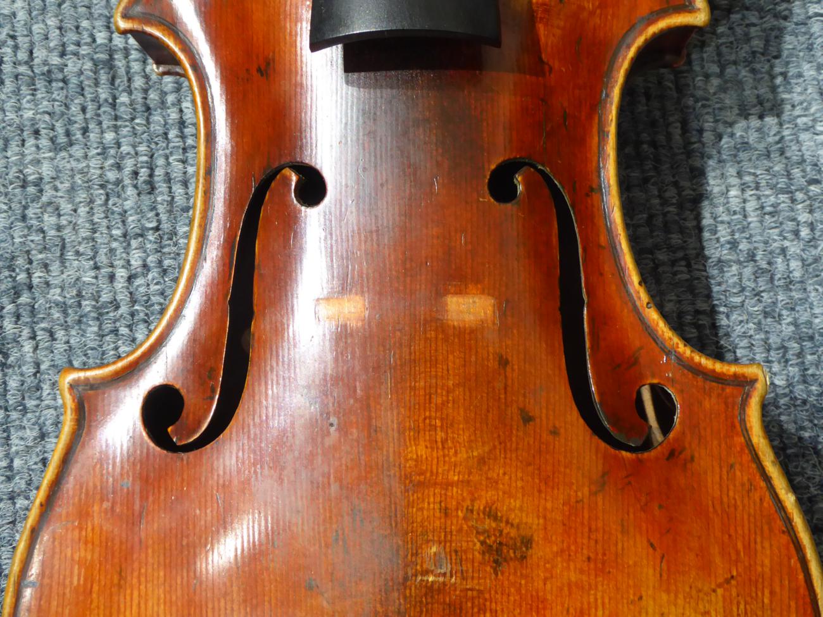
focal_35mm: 46
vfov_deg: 31.5
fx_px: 1094
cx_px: 412
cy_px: 308
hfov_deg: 41.2
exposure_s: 1/20
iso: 400
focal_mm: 7.8
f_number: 3.9
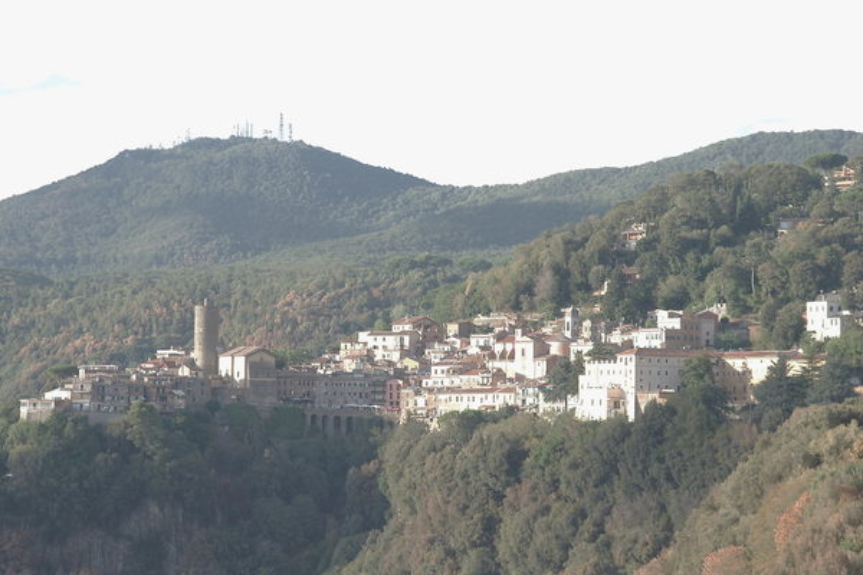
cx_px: 432
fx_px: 3044
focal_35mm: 127
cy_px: 288
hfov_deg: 16.1
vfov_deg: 10.8
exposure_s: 1/30
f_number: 9
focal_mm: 85
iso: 100
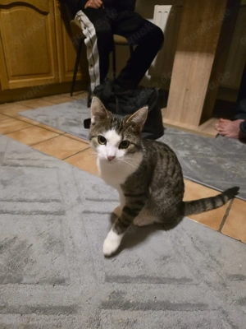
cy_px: 164
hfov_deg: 58.9
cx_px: 123
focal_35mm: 23
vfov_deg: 73.9
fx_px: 218
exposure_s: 1/100
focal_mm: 6.3
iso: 2000
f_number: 1.7
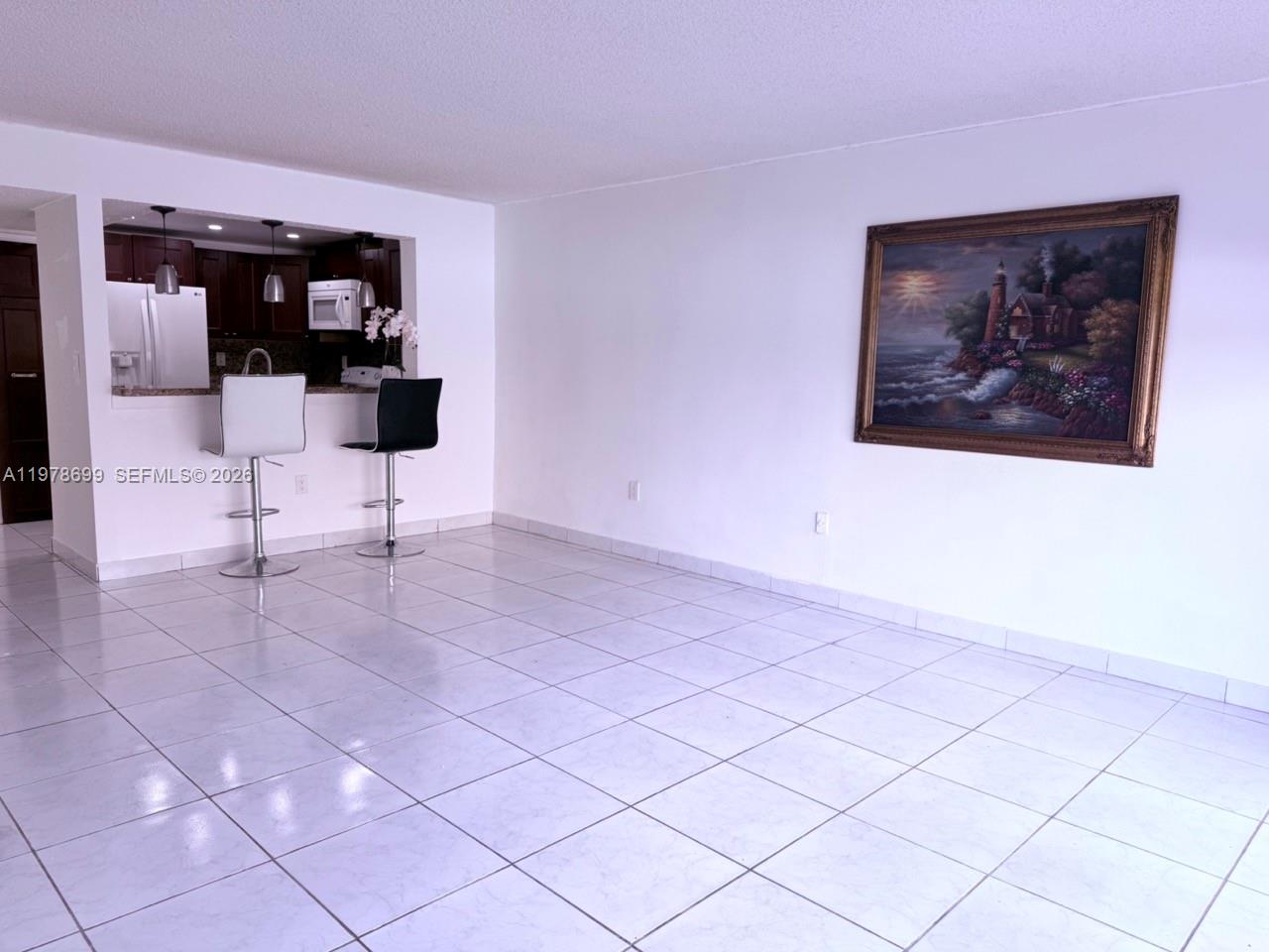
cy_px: 476
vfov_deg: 56.8
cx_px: 634
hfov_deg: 71.6
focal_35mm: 24
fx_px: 880
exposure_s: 1/215
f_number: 1.78
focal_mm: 6.76
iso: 64
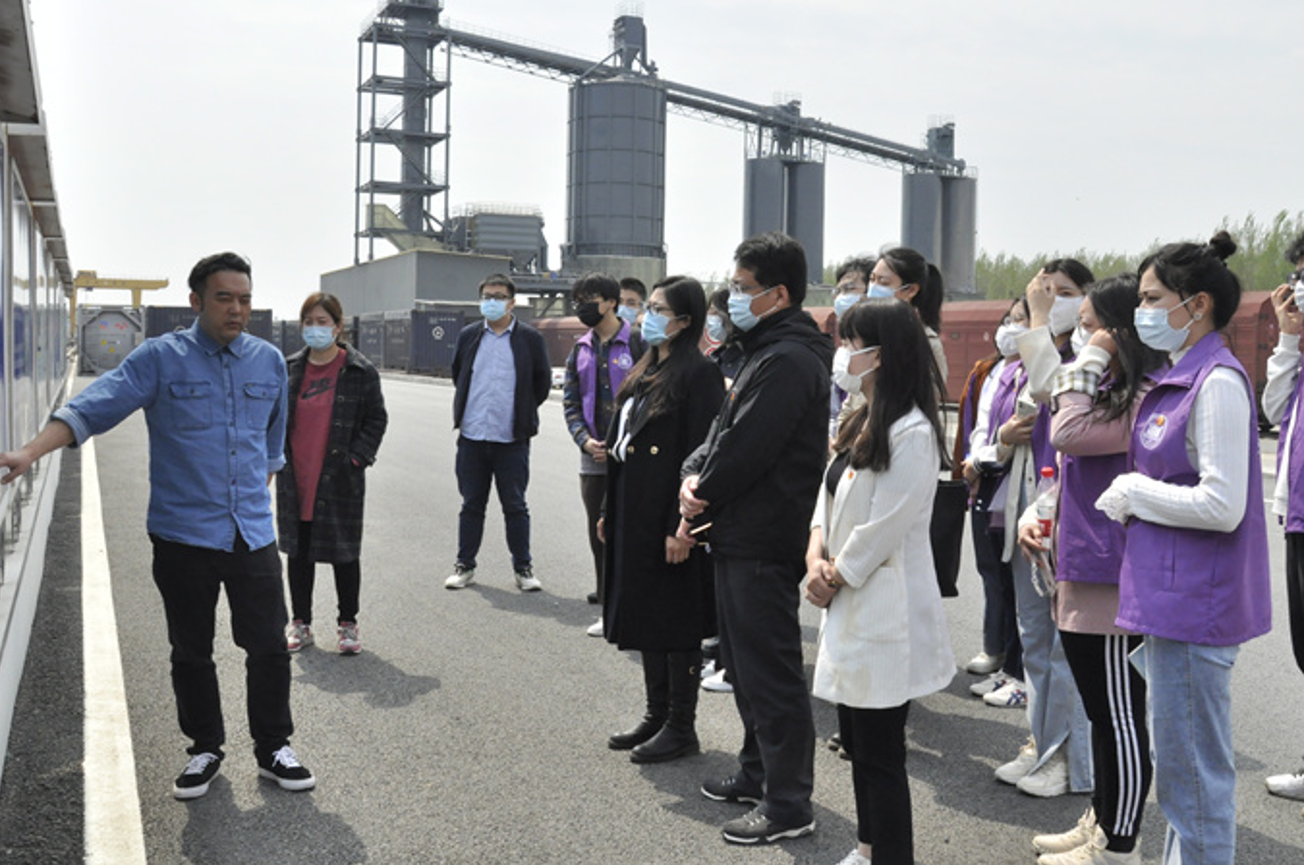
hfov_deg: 58.8
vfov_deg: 40.9
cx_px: 674
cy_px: 360
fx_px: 1157
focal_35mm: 32
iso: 1000
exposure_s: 1/800
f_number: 14
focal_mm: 18
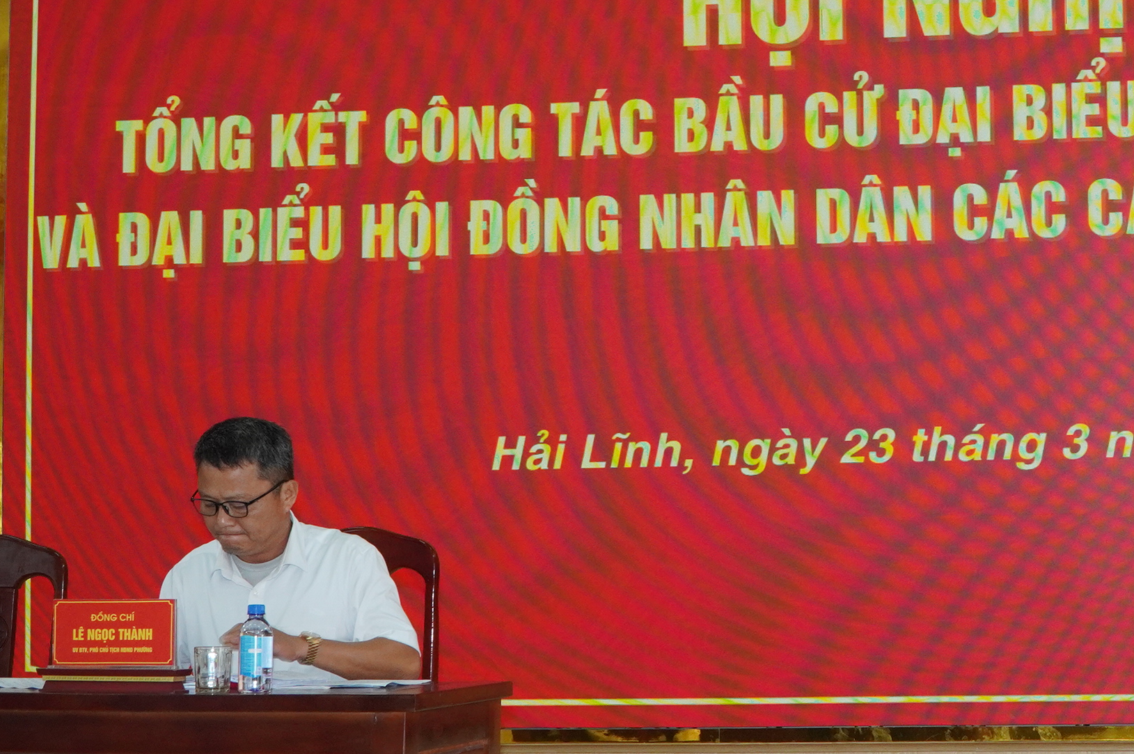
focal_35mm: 72
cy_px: 297
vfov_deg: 18.9
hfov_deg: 27.3
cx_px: 983
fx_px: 2266
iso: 1000
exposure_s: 1/60
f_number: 9
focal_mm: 26
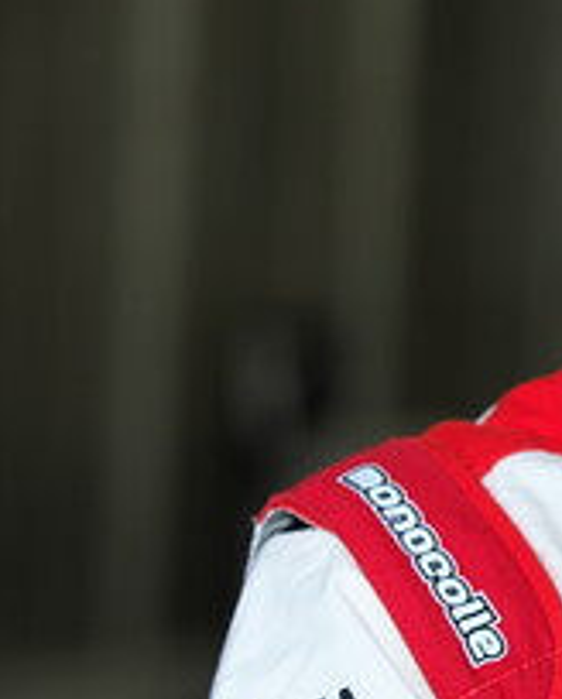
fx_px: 6716
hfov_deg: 4.7
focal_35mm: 324
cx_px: 1114
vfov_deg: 6.0
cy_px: 343
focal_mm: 98
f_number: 5.6
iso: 800
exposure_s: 1/250
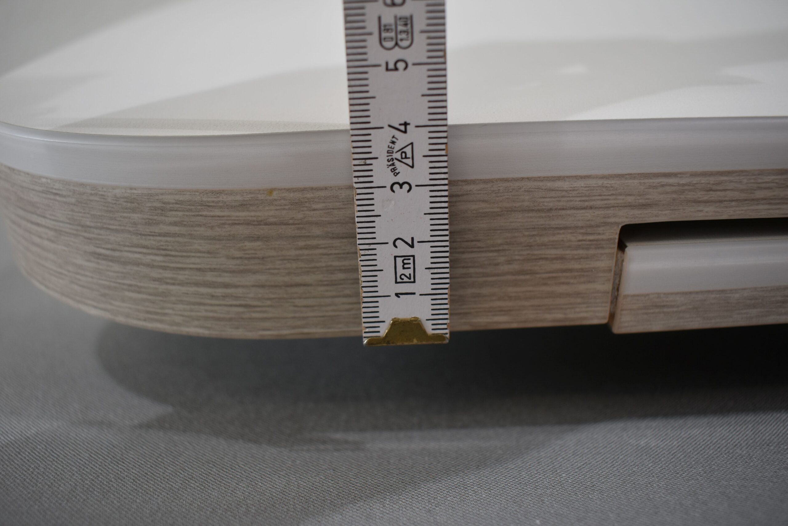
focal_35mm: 30
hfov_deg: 61.9
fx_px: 657
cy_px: 263
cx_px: 394
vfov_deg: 43.6
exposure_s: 1/250
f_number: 4.5
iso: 400
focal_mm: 20
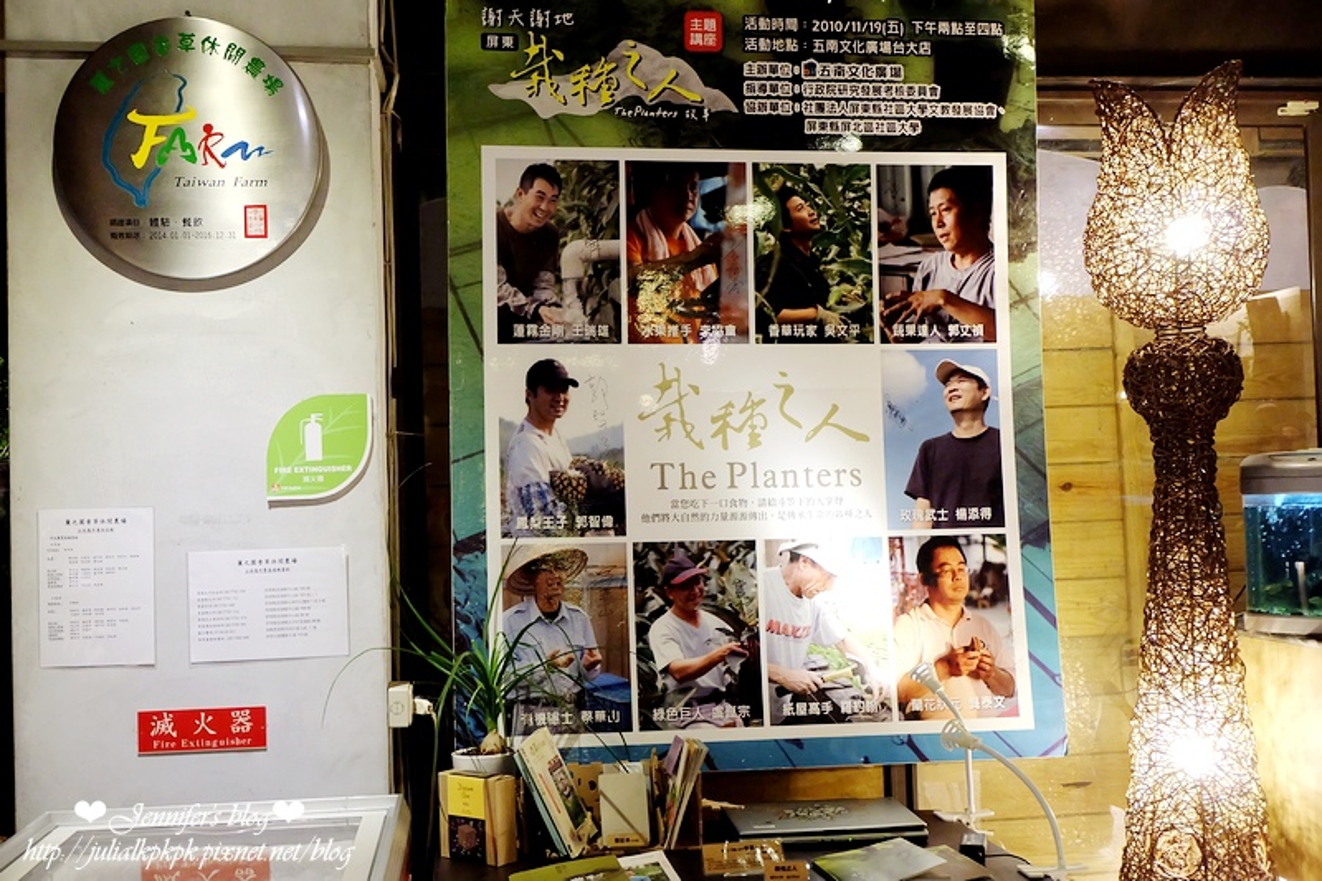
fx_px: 1468
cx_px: 661
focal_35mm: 40
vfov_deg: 33.4
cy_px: 440
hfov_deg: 48.5
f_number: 4.5
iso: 3200
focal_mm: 26.9
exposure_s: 1/45
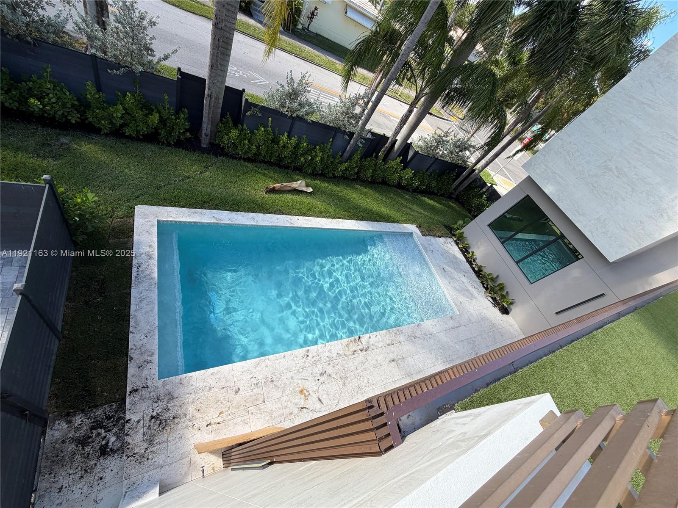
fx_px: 274
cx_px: 339
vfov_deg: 85.7
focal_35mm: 14
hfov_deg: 102.1
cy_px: 254
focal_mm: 2.22
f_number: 2.2
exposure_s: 1/579
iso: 40
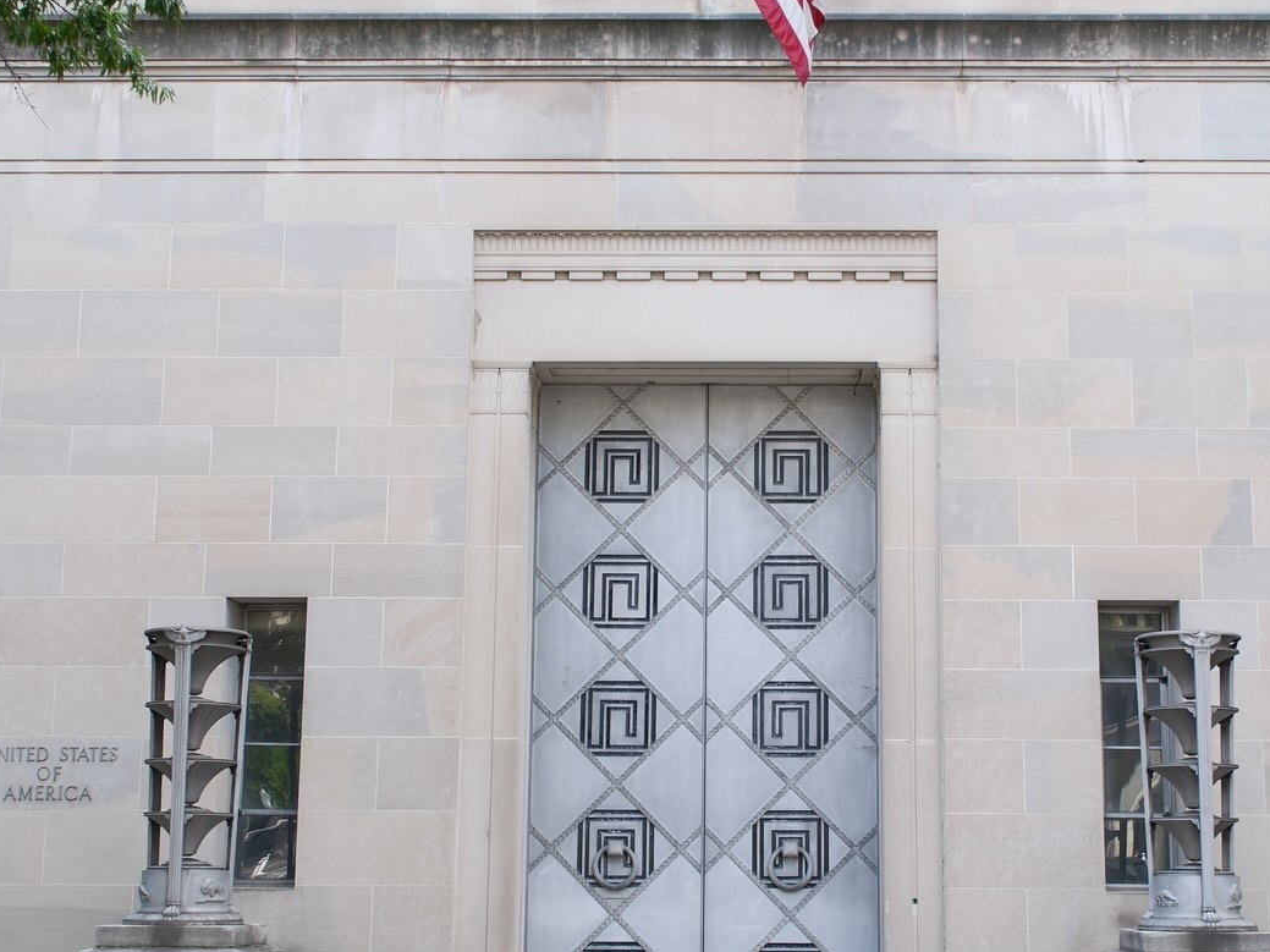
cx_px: 734
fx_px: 1944
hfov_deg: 36.1
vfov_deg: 27.5
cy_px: 518
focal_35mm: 53
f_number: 4
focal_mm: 18
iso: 160
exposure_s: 1/170
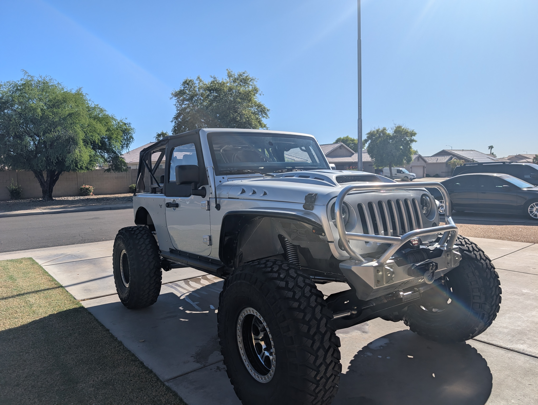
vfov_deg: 56.9
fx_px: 374
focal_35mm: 24
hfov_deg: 71.5
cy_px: 202
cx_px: 269
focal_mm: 6.9
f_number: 1.68
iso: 20
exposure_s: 1/1443
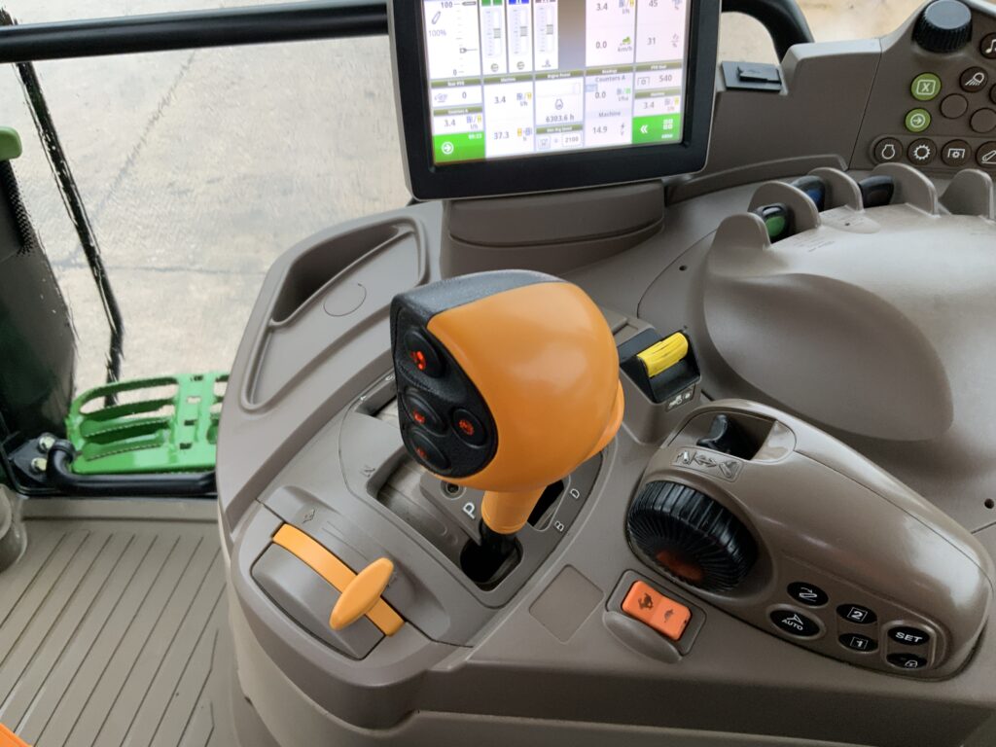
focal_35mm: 29
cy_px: 374
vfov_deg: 48.2
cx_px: 498
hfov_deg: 61.7
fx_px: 834
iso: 80
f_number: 1.8
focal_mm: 3
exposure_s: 1/60
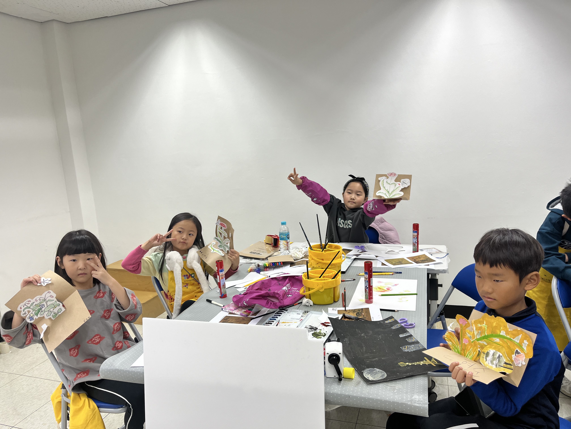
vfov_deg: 53.1
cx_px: 286
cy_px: 214
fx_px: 429
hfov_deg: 67.3
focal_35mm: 26
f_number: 1.6
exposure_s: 1/120
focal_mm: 5.1
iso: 64
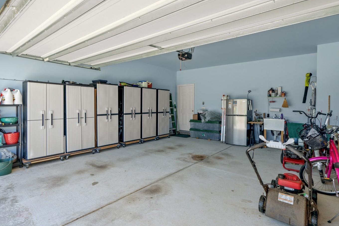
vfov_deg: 64.5
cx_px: 174
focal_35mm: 19
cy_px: 107
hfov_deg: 86.9
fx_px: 179
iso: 200
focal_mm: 16
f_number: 8
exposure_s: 1/60
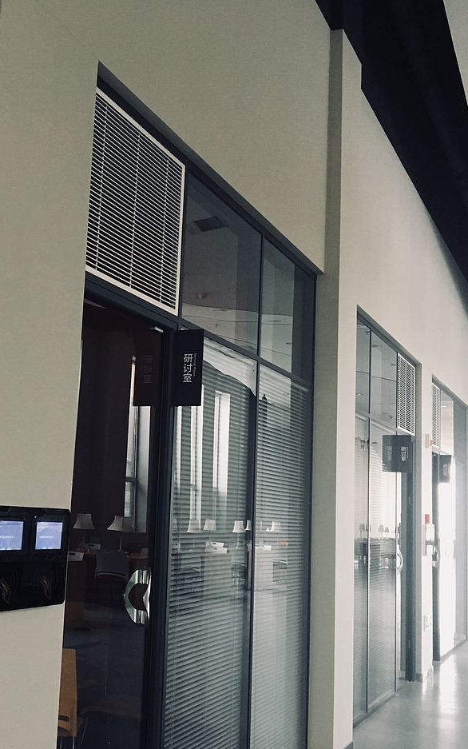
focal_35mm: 42
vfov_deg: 47.2
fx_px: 857
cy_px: 380
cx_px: 85
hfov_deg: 29.8
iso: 160
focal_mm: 4.15
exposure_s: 1/33
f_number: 2.2
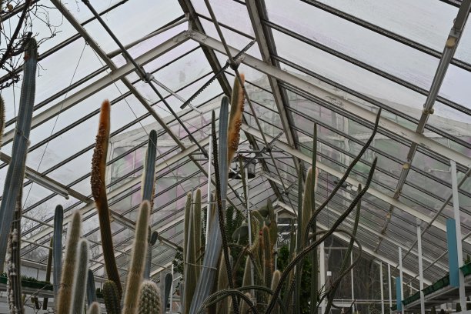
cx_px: 236
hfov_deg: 44.5
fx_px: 576
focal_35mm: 44
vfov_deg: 30.5
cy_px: 157
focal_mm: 44
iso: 800
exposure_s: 1/80
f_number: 18
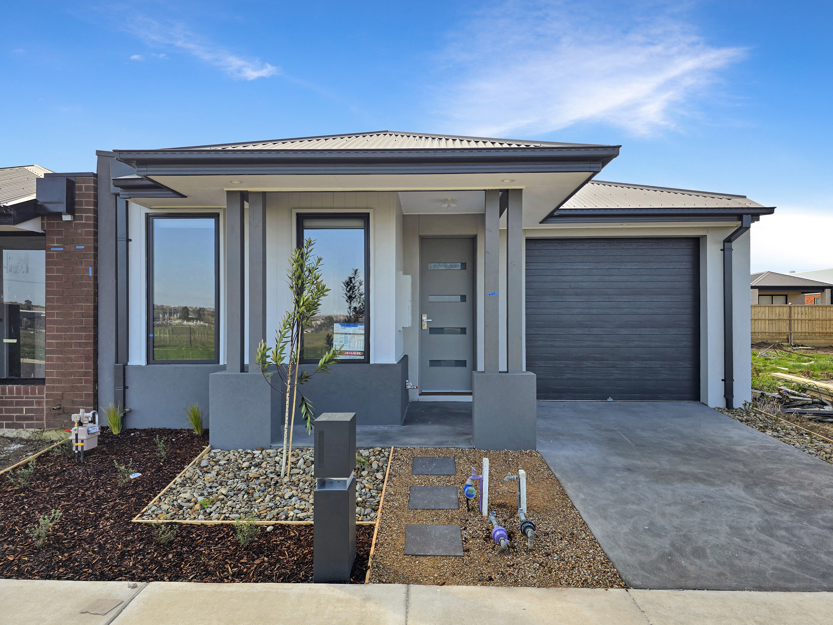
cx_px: 416
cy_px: 312
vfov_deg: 58.9
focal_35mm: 23
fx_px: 553
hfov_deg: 73.9
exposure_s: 1/726
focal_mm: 6.3
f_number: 1.7
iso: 12
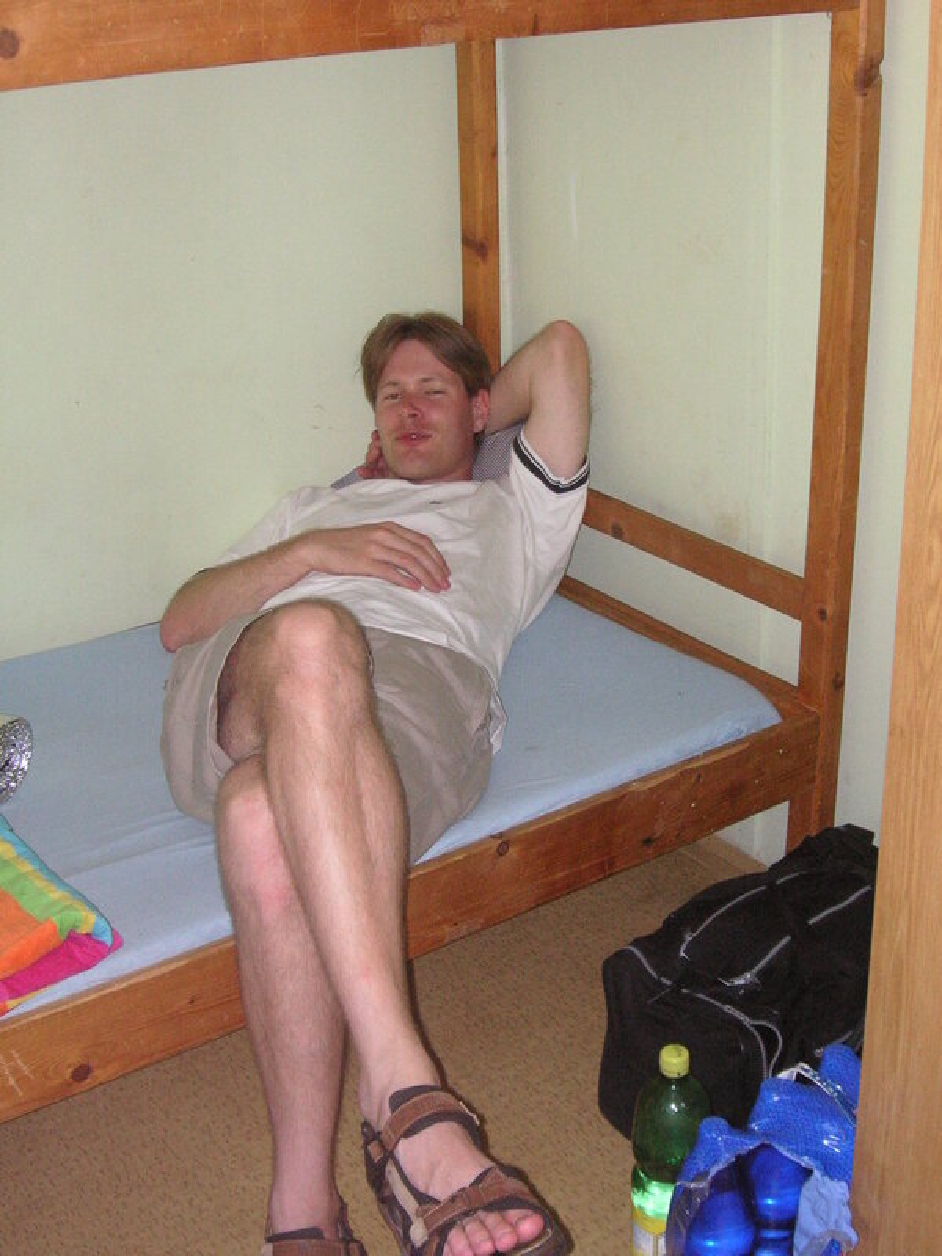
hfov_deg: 30.9
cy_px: 628
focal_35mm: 47
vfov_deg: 40.4
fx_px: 1705
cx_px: 471
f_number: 3.3
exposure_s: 1/45
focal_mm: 7.8
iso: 160
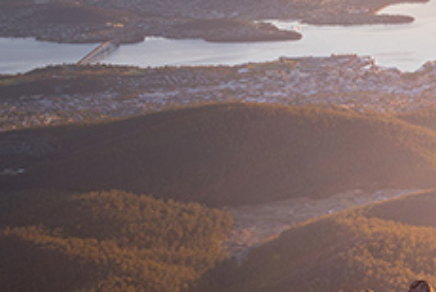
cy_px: 119
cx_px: 527
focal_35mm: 100
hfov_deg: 19.2
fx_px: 1213
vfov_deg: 13.7
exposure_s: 1/500
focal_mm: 40
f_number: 7.1
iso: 100
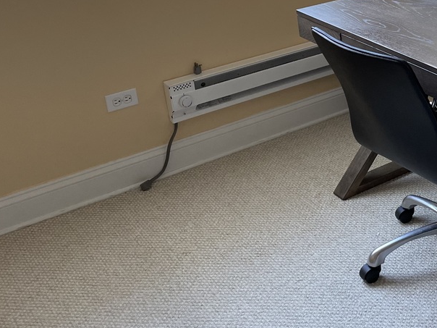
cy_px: 49
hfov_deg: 27.6
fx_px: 783
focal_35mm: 62
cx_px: 517
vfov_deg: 23.2
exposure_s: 1/101
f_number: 1.6
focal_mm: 4.2
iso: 125
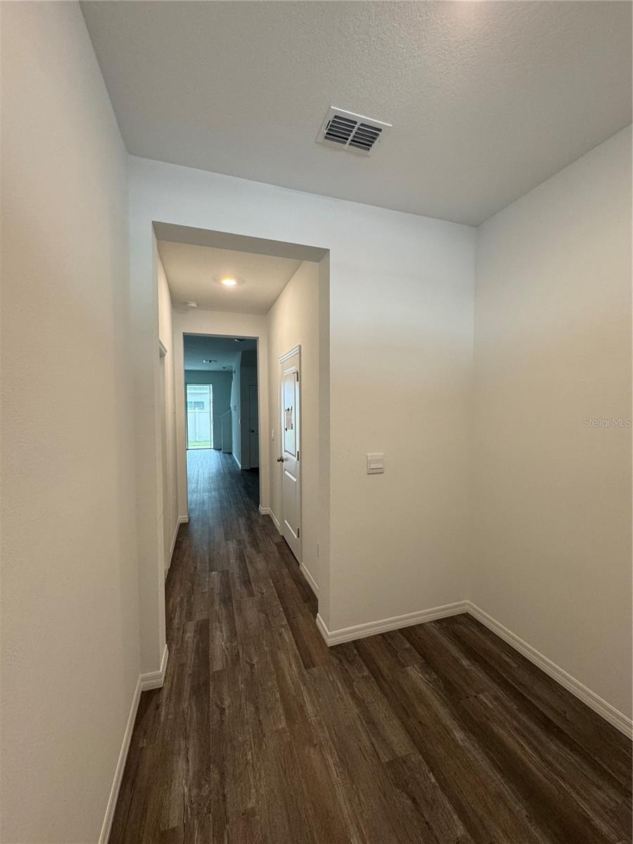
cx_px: 316
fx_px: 341
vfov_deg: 102.1
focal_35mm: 14
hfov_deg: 85.7
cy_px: 422
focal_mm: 2.22
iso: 250
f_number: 2.2
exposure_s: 1/120
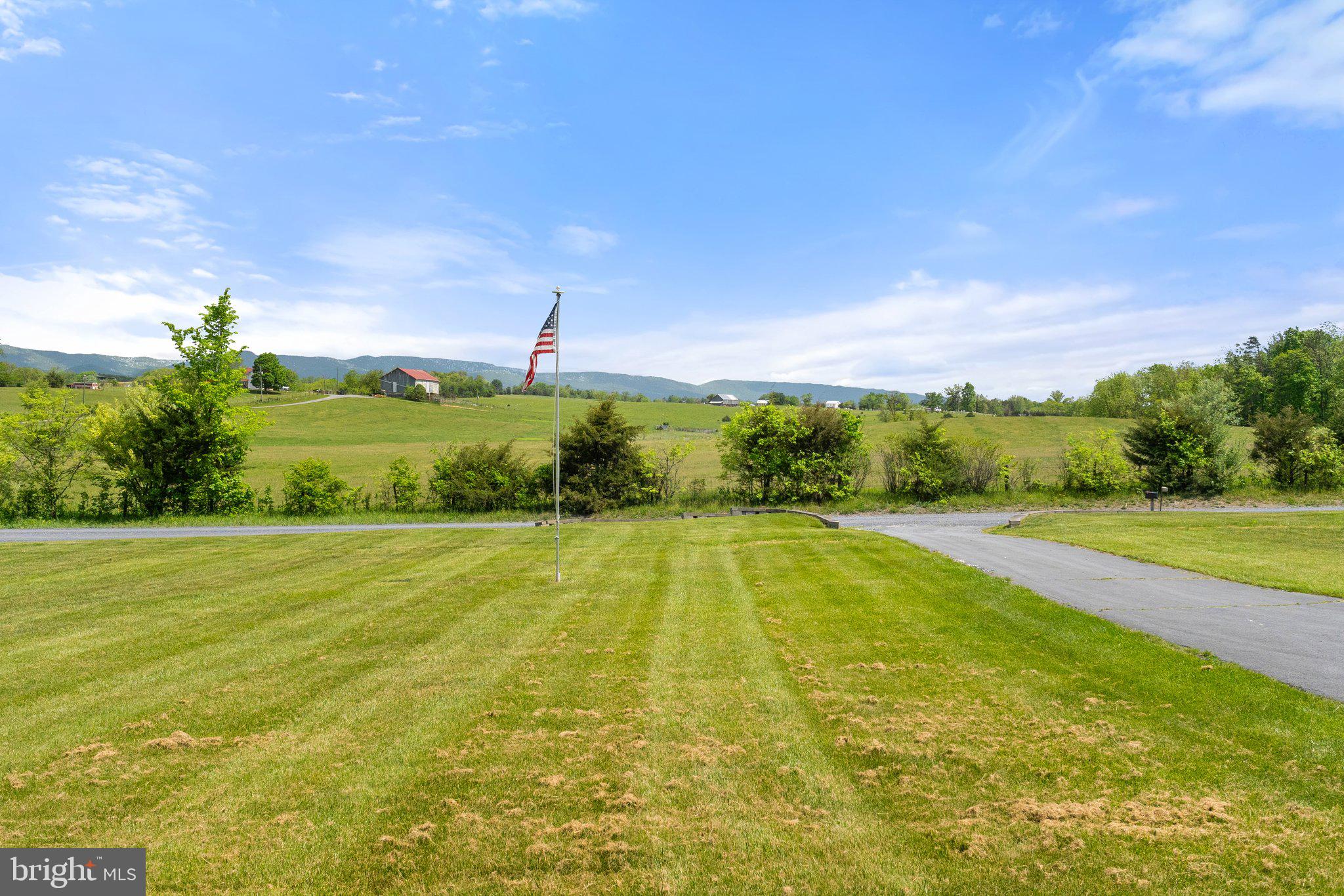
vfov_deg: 43.6
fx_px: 1120
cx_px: 672
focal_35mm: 30
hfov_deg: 61.9
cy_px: 448
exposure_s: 1/2500
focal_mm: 20
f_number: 8
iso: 640
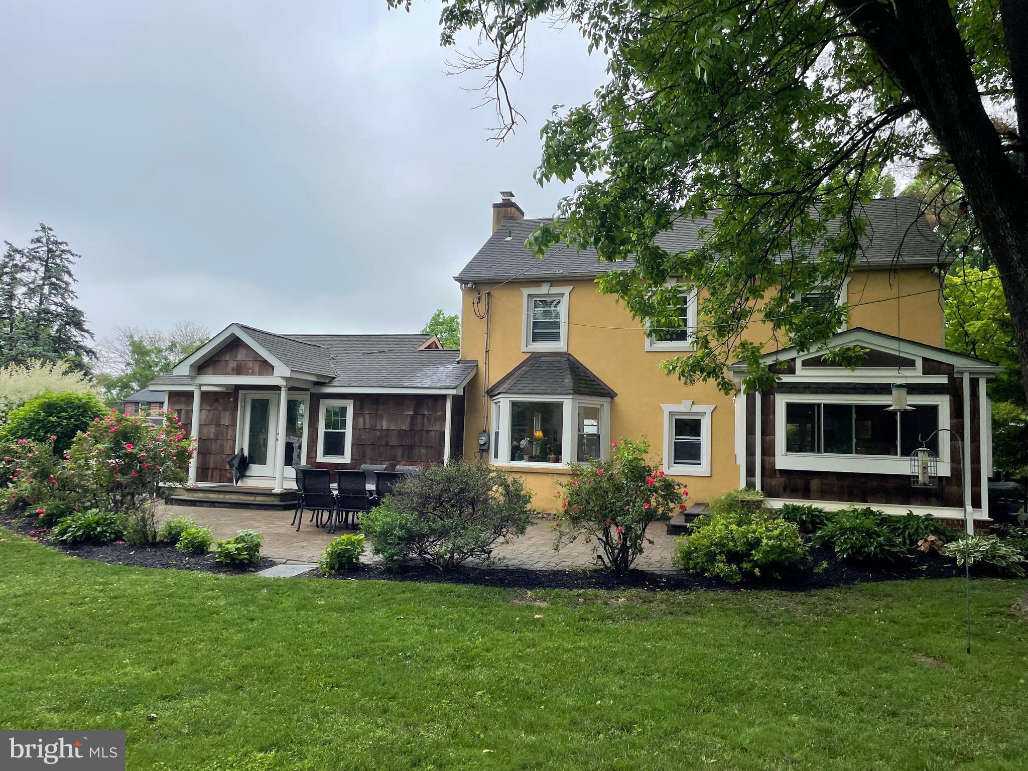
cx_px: 514
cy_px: 386
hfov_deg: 67.3
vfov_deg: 53.1
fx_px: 772
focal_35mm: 26
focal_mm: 4.2
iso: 32
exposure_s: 1/2882
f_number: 1.6
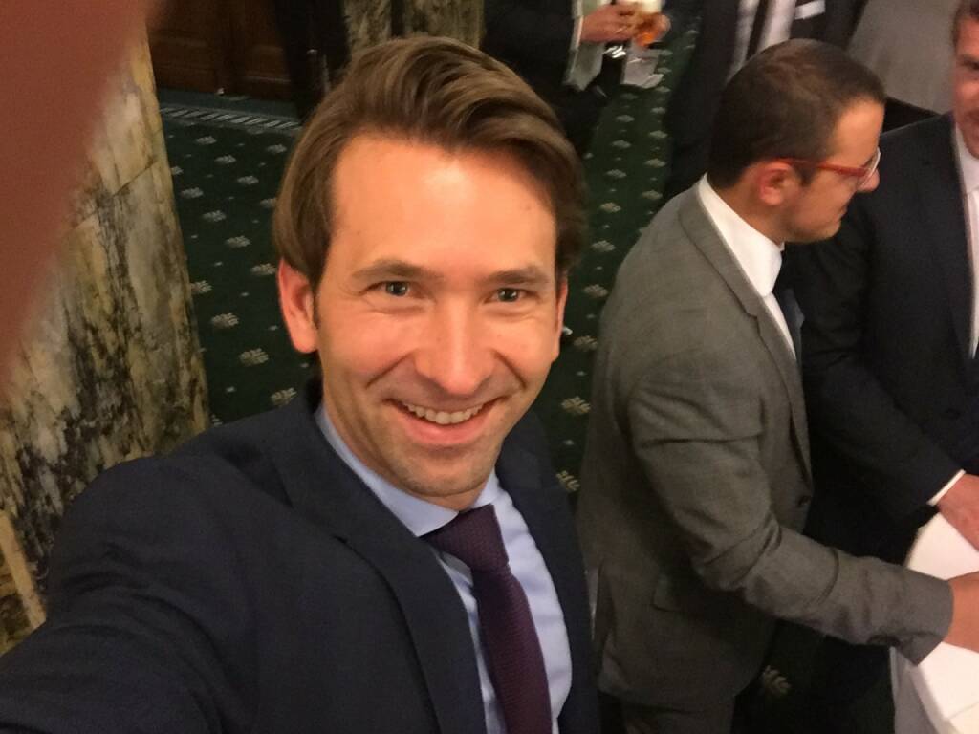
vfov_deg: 45.4
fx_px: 877
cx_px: 490
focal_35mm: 31
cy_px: 367
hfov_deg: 58.4
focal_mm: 2.65
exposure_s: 1/17
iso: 320
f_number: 2.2
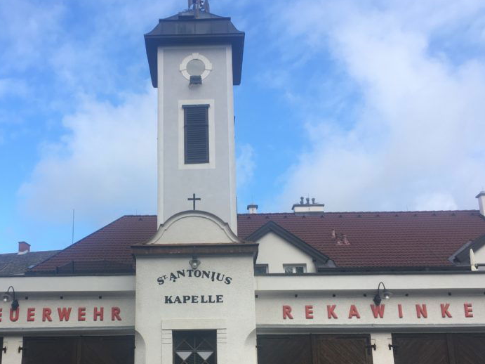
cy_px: 244
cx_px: 182
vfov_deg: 33.3
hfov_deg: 43.5
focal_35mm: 43
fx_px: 602
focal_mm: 4.15
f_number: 2.2
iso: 25
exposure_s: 1/458
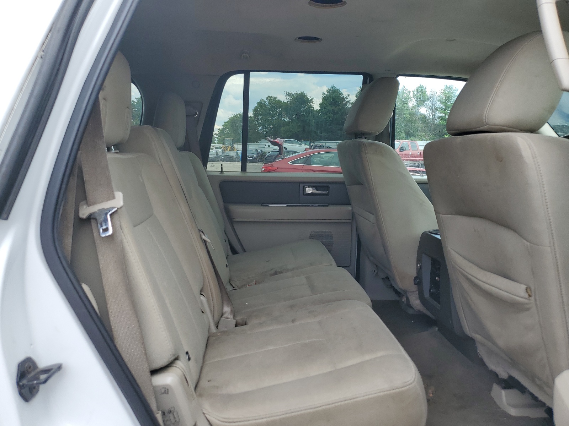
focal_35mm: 26
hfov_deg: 67.3
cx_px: 284
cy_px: 213
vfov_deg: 53.1
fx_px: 427
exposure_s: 1/714
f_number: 1.5
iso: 50
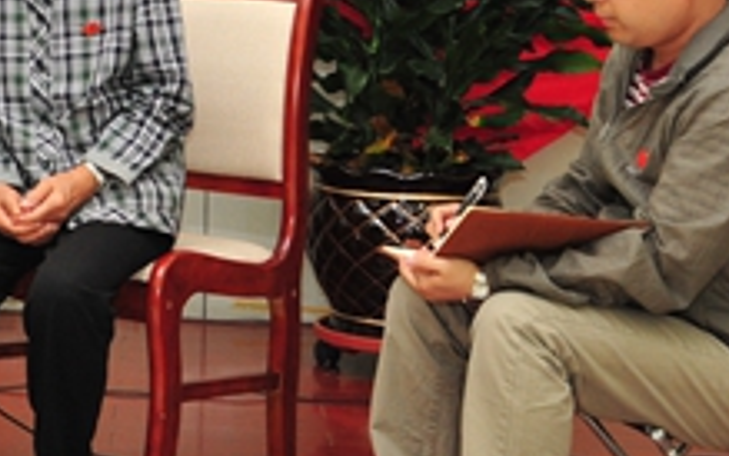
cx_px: -113
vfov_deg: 9.9
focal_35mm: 130
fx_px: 2583
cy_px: -133
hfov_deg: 15.5
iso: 1600
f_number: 5
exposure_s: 1/80
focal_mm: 35
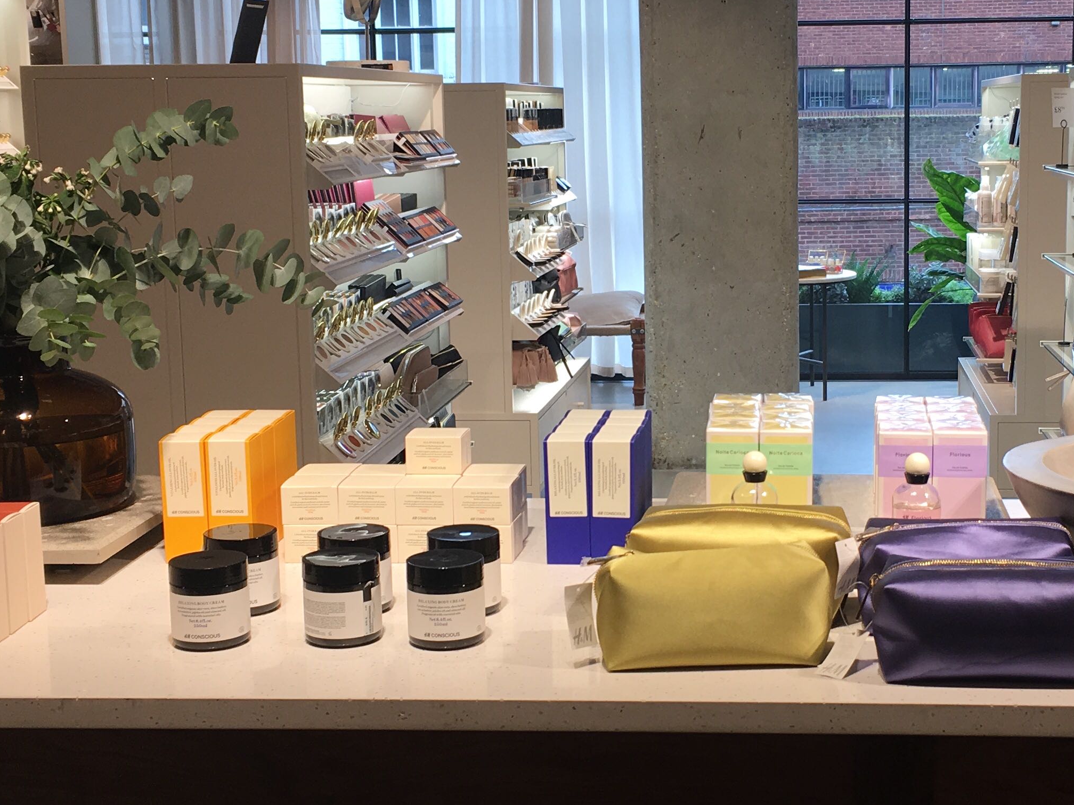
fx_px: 1800
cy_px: 391
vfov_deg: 25.2
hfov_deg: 33.1
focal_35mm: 58
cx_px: 655
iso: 25
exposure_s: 1/100
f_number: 2.2
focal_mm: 4.15
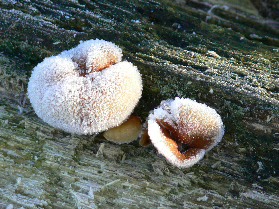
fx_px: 3385
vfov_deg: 3.5
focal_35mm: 420
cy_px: 104
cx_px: 140
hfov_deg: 4.7
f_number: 3.7
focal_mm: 88.8
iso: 100
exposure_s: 1/200
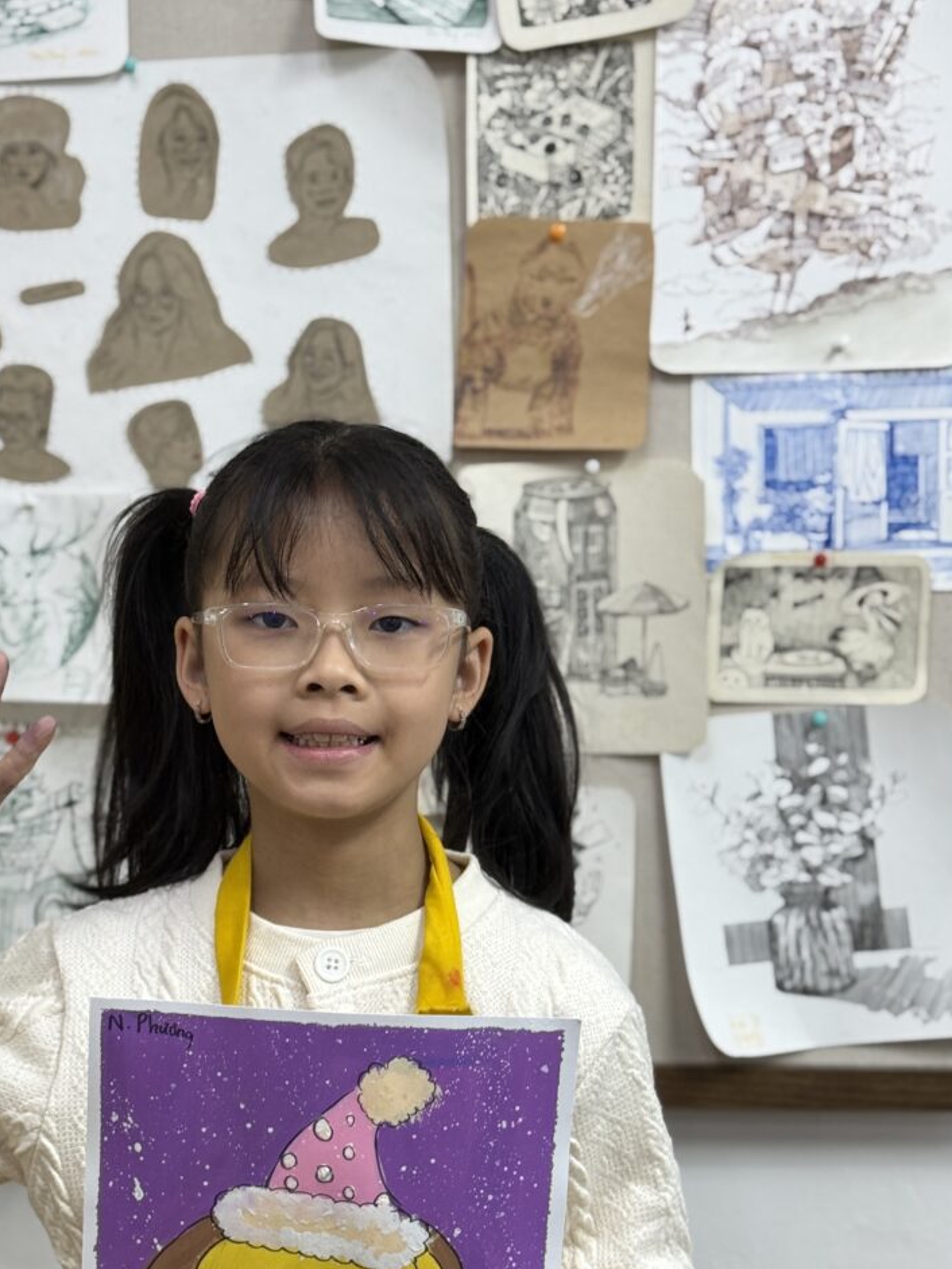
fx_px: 2493
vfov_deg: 28.4
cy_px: 811
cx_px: 303
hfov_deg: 21.5
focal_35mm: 68
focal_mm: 6.76
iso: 100
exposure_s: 1/100
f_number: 1.78
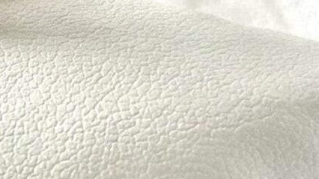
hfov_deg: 6.8
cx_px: -126
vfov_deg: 3.8
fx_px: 2672
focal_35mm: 316
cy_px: -126
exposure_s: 1/244
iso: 80
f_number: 1.78
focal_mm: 6.86
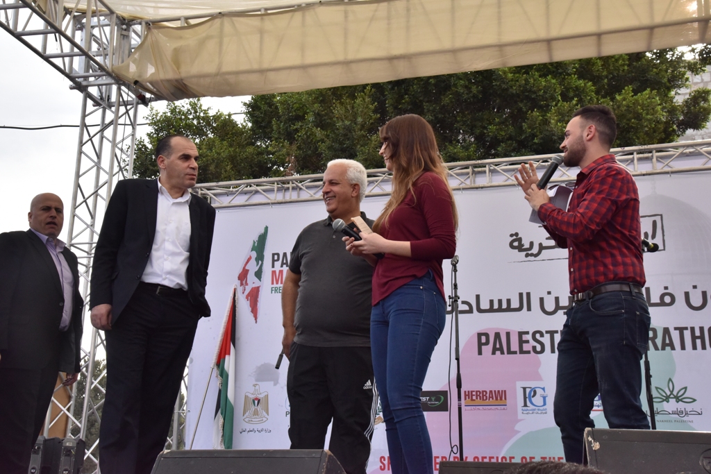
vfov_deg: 29.3
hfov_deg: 42.7
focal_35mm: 46
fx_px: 909
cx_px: 356
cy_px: 237
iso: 2500
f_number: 14
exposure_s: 1/800
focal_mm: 46
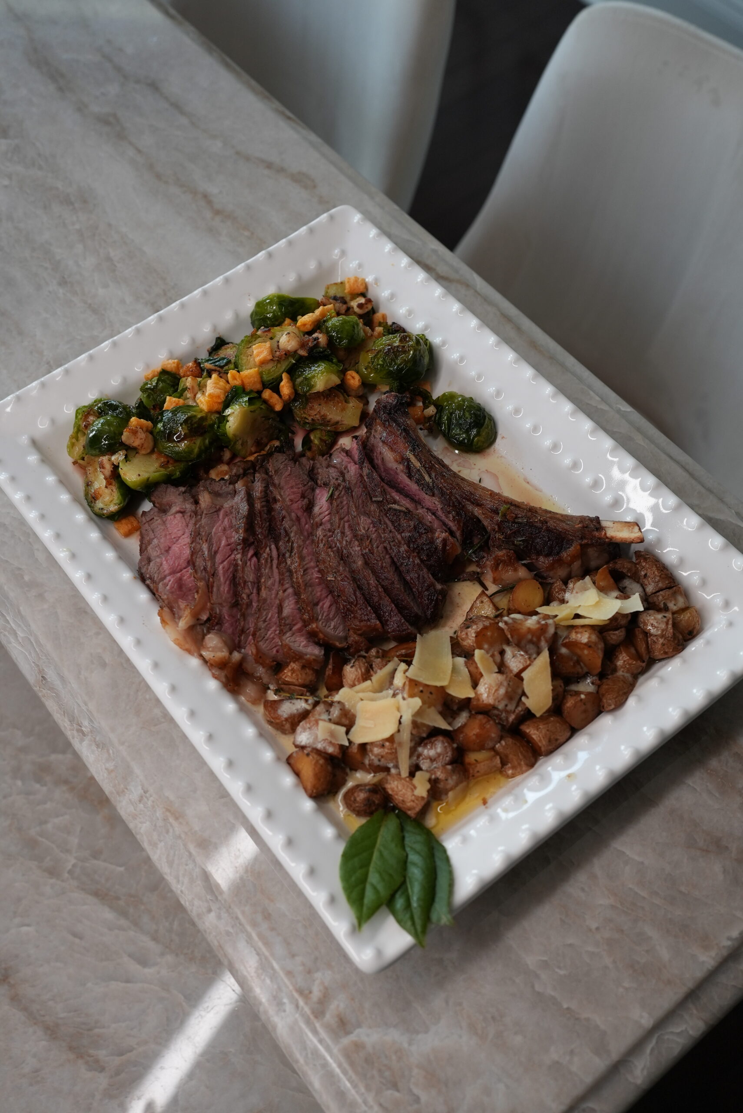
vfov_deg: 54.4
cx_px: 372
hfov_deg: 37.9
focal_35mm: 35
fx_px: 1082
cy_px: 556
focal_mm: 35
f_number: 5
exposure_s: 1/160
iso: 640
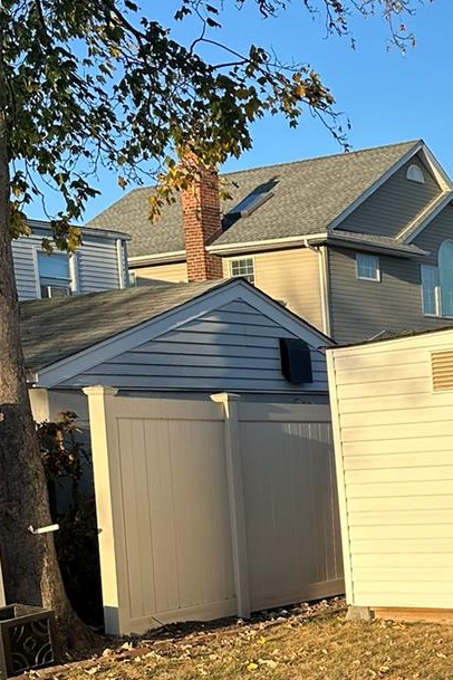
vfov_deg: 30.7
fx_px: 1189
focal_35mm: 63
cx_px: 559
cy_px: 591
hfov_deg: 20.1
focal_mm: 6.86
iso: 80
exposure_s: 1/3058
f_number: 1.78
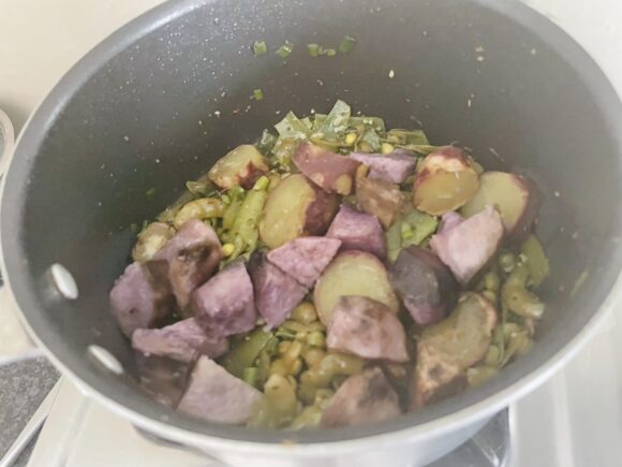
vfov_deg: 53.1
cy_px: 234
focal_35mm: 26
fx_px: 467
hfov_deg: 67.3
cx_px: 311
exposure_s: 1/25
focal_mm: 4.2
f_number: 1.6
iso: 800
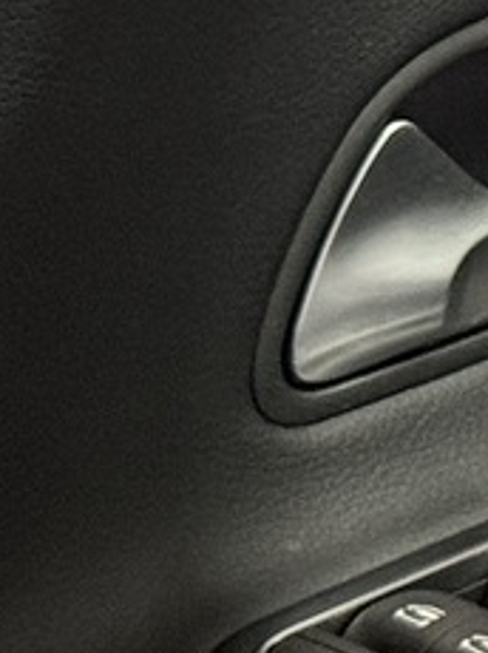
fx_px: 5668
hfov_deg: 4.5
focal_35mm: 301
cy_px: -429
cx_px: 1983
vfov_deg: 6.5
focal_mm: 6.76
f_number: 1.78
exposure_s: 1/40
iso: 400
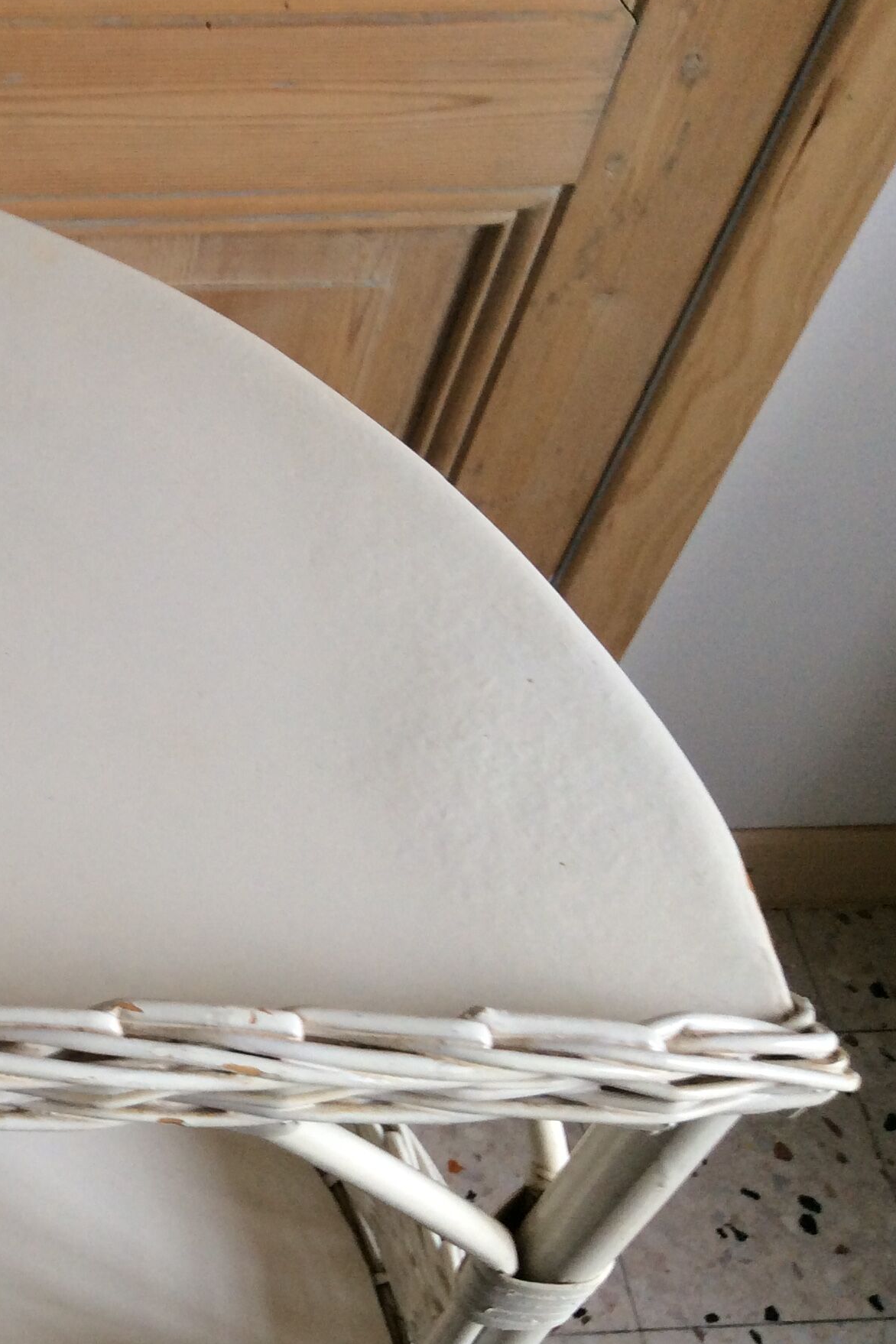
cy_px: 722
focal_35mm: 49
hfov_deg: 25.7
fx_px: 1829
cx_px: -64
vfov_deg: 40.3
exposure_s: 1/24
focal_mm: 3.3
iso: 50
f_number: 2.4
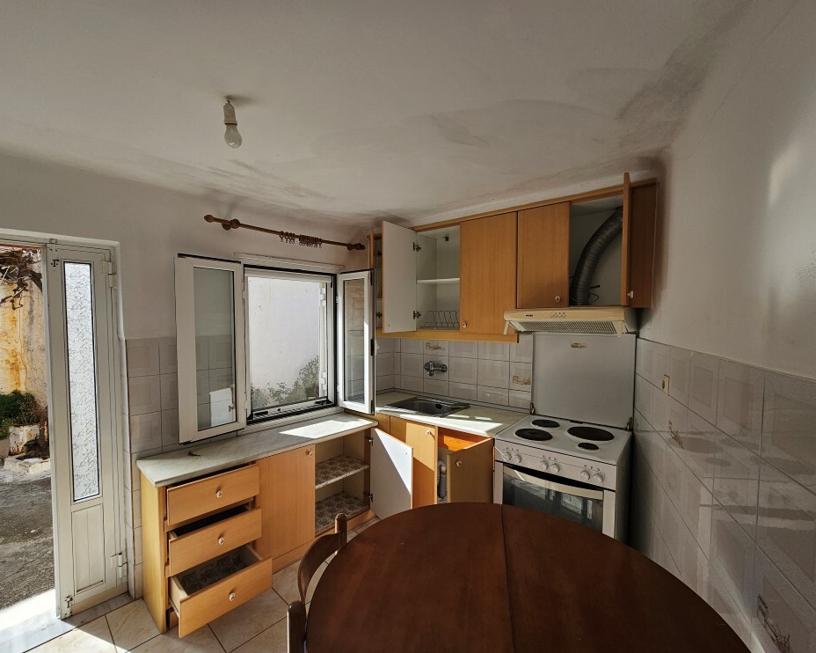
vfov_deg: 87.9
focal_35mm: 14
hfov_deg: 100.7
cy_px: 337
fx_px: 338
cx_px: 404
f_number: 2.2
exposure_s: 1/968
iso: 50
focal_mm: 2.2
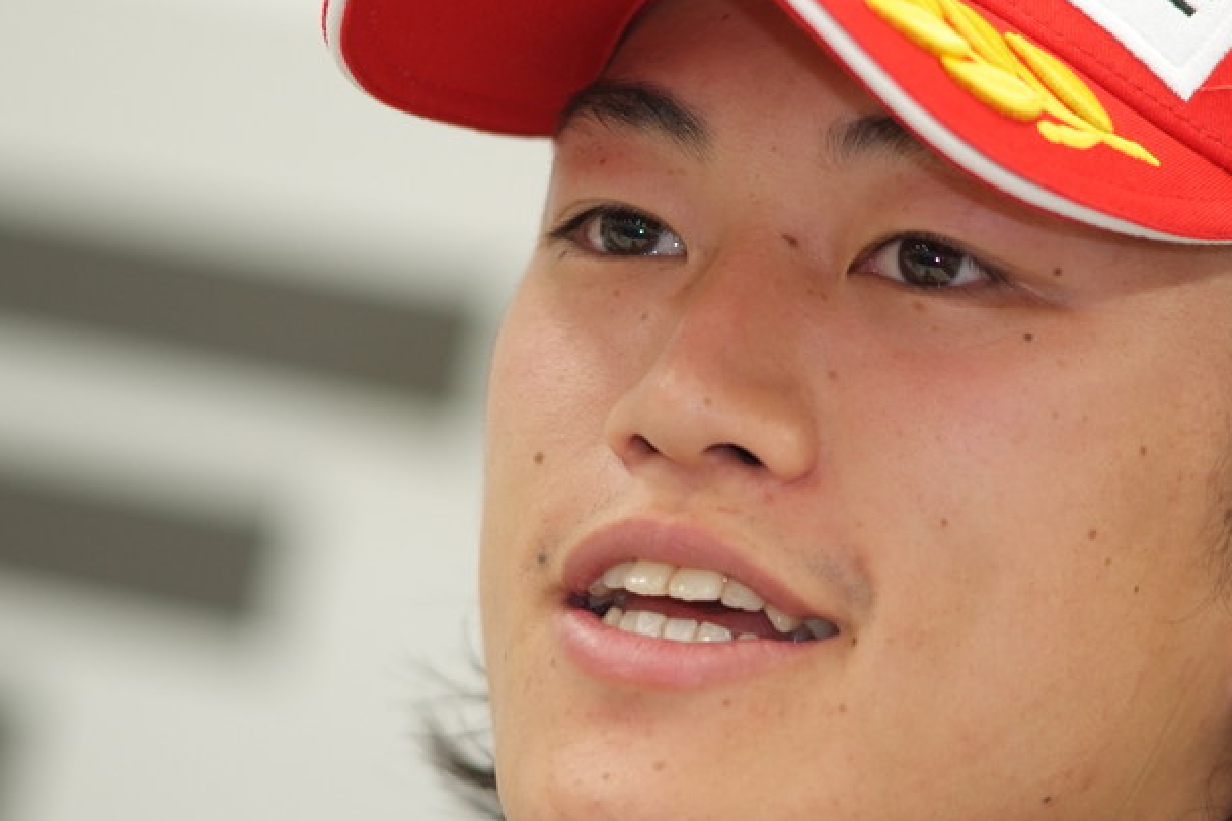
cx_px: 578
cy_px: 420
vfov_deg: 4.3
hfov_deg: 6.4
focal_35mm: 320
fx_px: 10947
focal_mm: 180
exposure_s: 1/125
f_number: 2.8
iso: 800
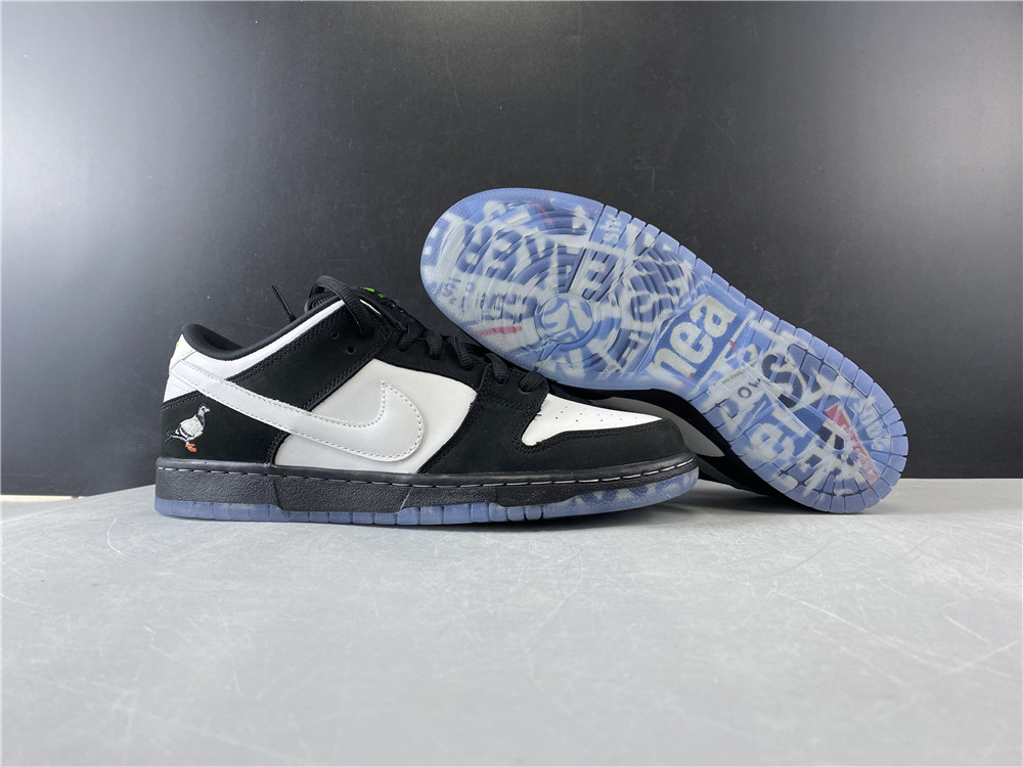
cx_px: 512
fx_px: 768
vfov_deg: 53.1
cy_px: 384
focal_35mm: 26
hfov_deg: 67.3
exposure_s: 1/50
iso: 64
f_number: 1.8
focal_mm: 4.25
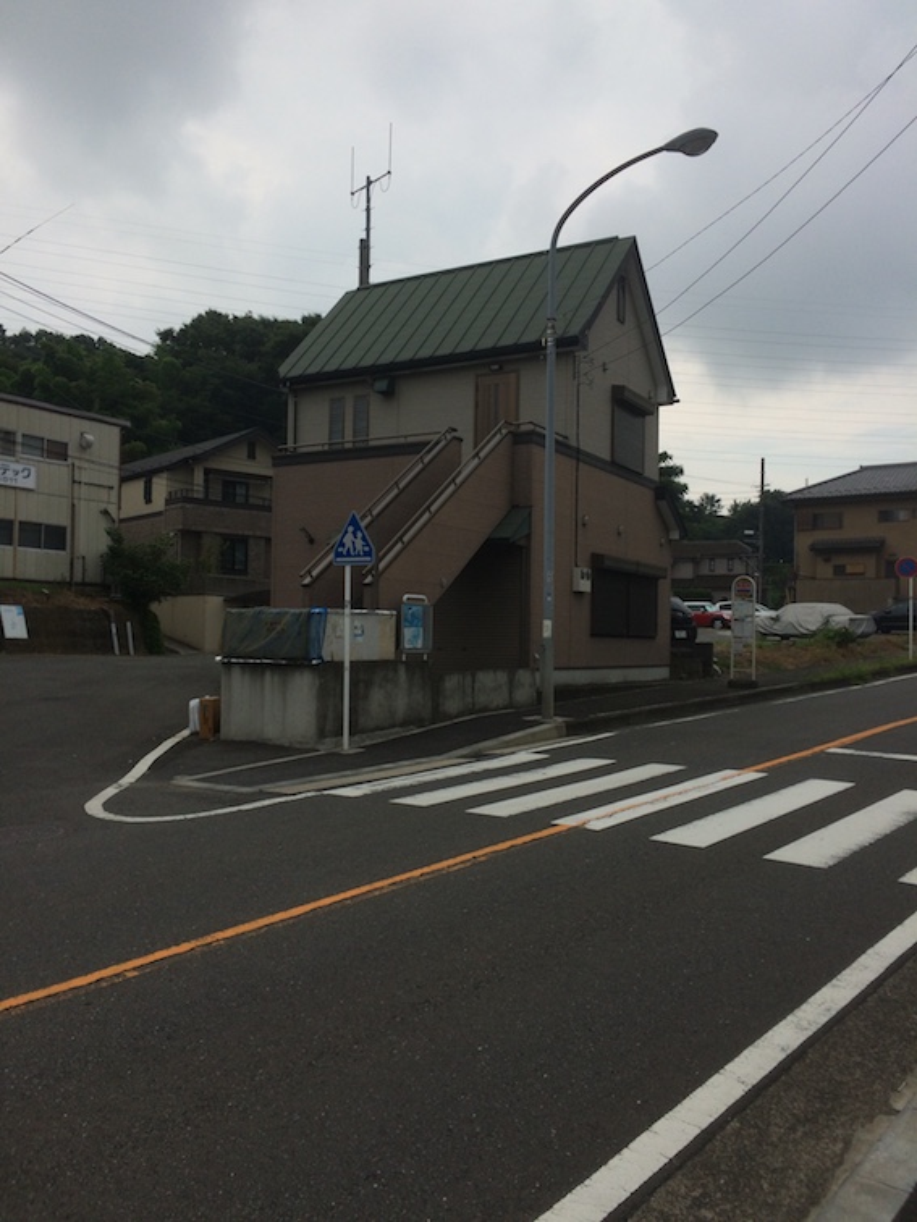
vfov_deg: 61.7
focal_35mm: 29
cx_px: 458
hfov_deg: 48.2
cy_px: 611
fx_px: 1024
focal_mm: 4.15
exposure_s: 1/1953
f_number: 2.2
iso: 32
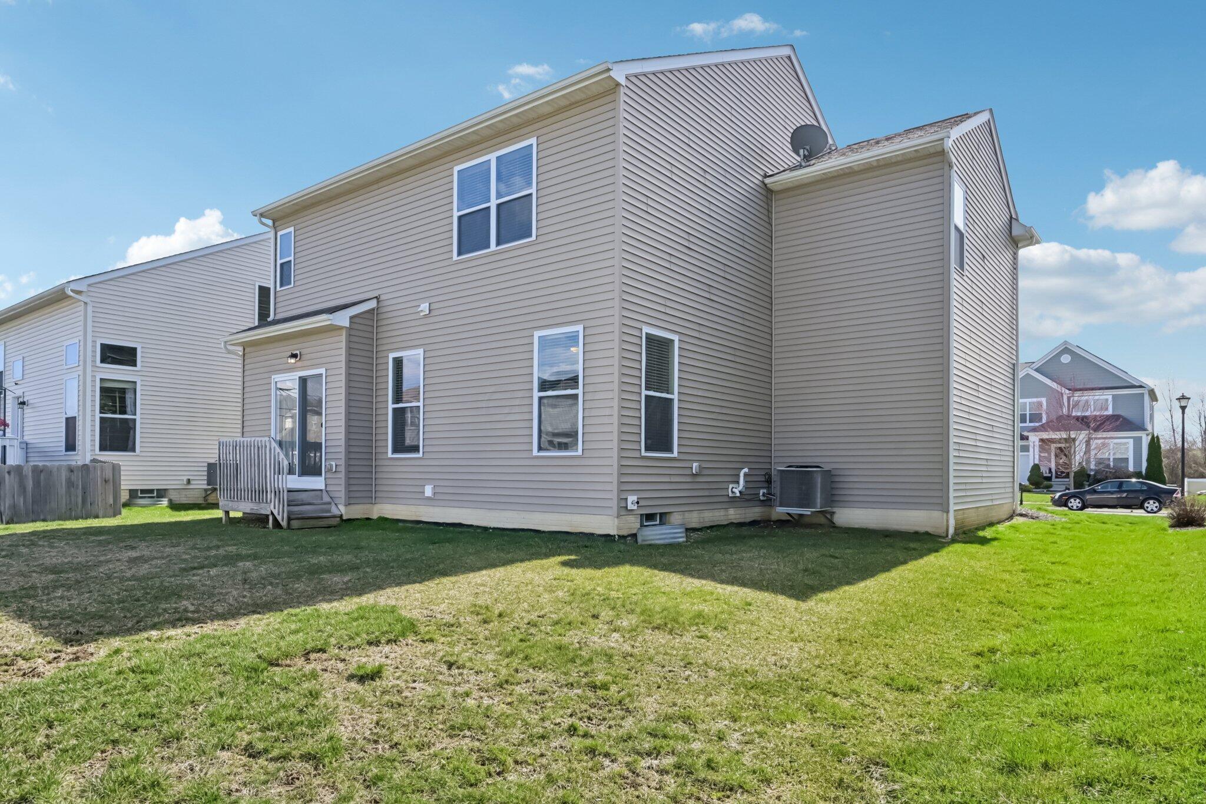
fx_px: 703
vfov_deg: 59.5
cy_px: 402
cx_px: 603
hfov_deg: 81.2
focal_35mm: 21
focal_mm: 21
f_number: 8
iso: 500
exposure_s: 1/800
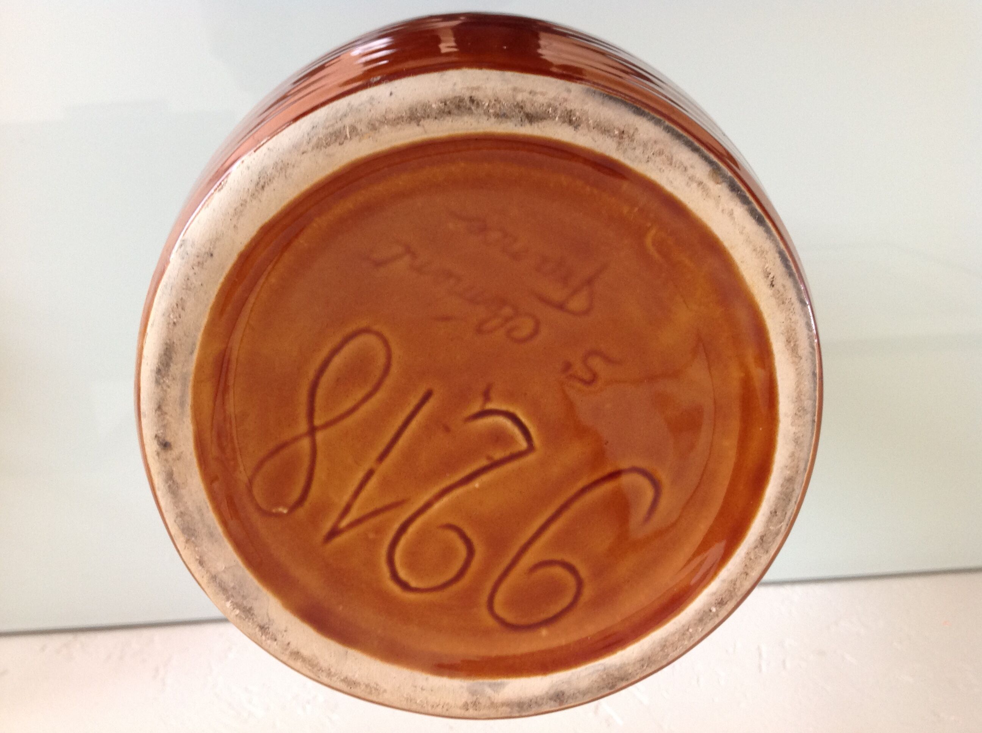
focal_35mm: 35
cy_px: 366
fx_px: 991
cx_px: 491
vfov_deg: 40.6
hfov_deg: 52.7
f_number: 2.4
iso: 125
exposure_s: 1/15
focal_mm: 4.28
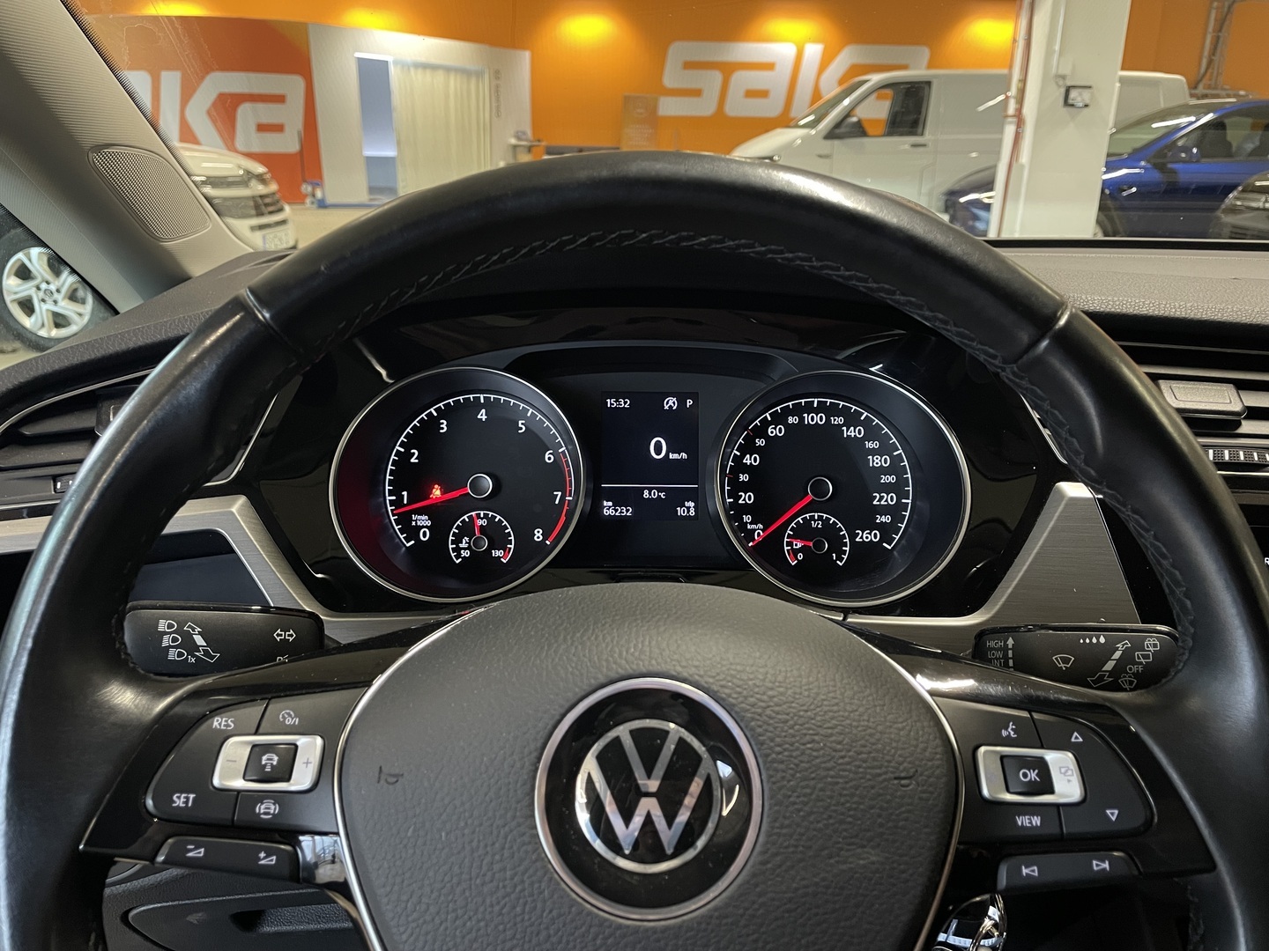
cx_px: 634
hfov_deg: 67.3
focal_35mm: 26
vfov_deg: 53.1
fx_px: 953
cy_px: 476
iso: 320
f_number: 1.6
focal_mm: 4.2
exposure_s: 1/49
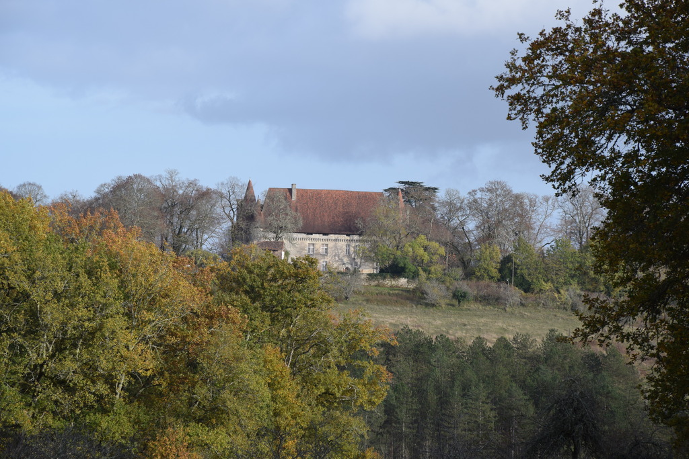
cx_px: 344
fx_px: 3015
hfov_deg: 13.0
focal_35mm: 158
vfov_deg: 8.7
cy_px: 230
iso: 220
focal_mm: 105
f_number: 8
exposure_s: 1/250
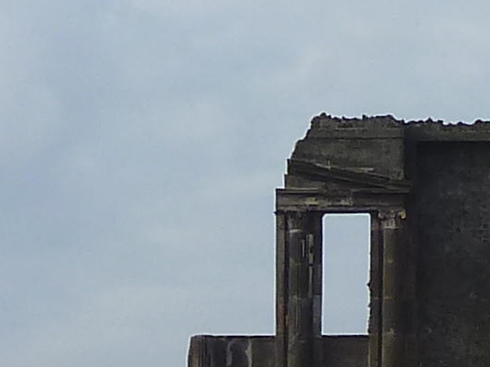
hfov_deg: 6.6
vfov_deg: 4.9
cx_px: 209
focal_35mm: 299
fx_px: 4231
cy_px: 645
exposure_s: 1/400
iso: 80
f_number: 4
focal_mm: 6.5
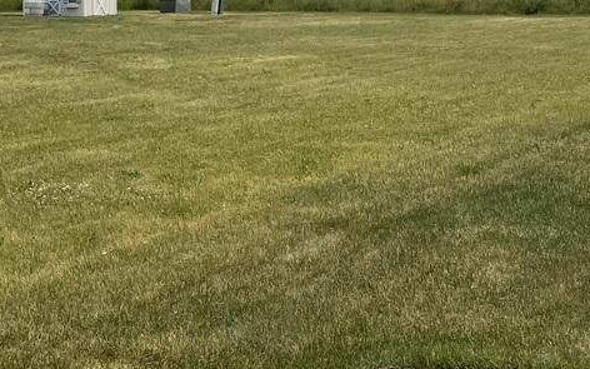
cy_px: 5
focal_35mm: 84
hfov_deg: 24.6
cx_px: 336
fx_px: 1351
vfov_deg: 15.3
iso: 32
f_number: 1.6
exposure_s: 1/7813
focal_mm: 4.2
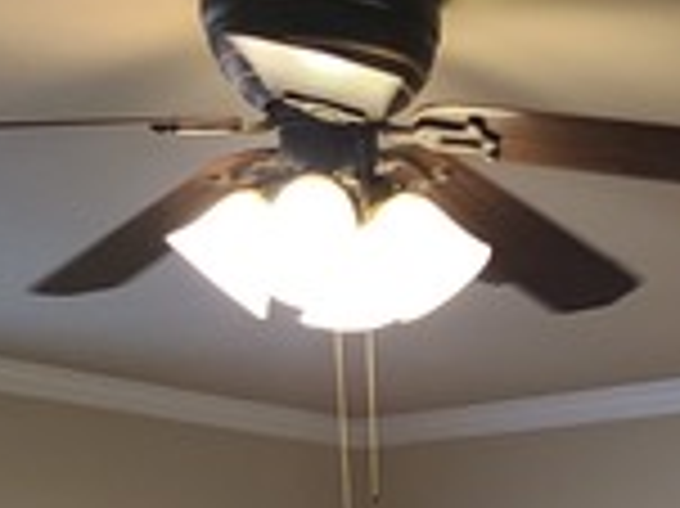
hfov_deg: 17.1
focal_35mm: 110
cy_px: 1065
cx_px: 829
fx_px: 2159
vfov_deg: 11.8
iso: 80
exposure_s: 1/60
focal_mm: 5.4
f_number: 1.8
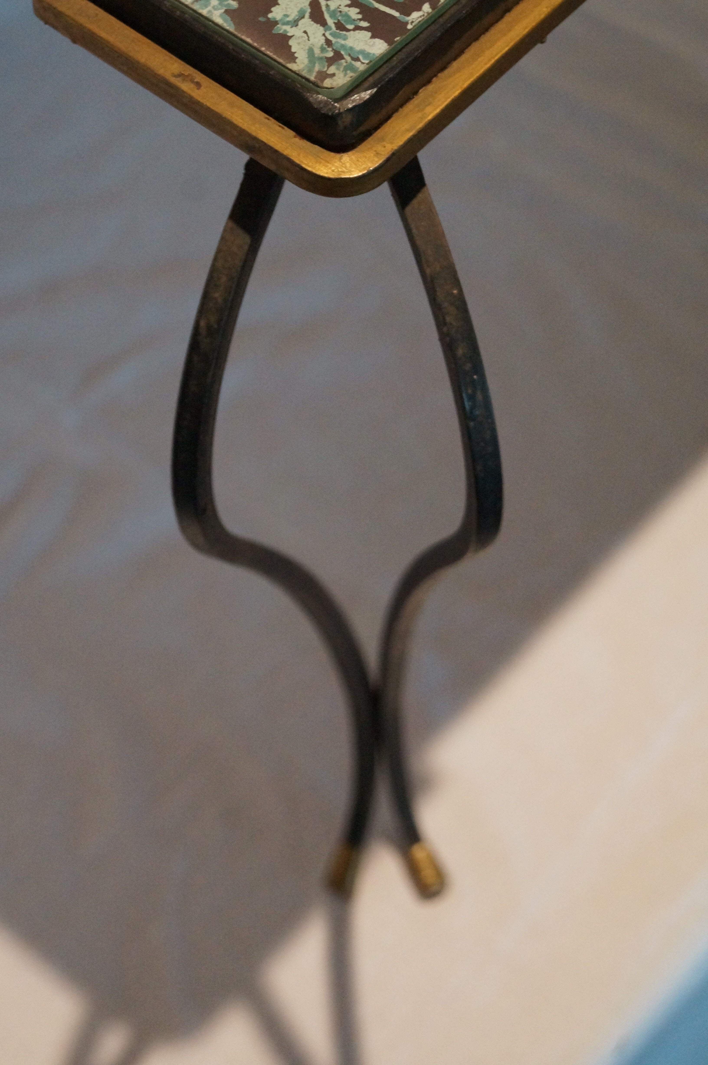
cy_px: 532
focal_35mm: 82
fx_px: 2424
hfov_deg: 16.6
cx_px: 354
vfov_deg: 24.8
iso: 3200
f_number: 5.6
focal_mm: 55
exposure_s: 1/80
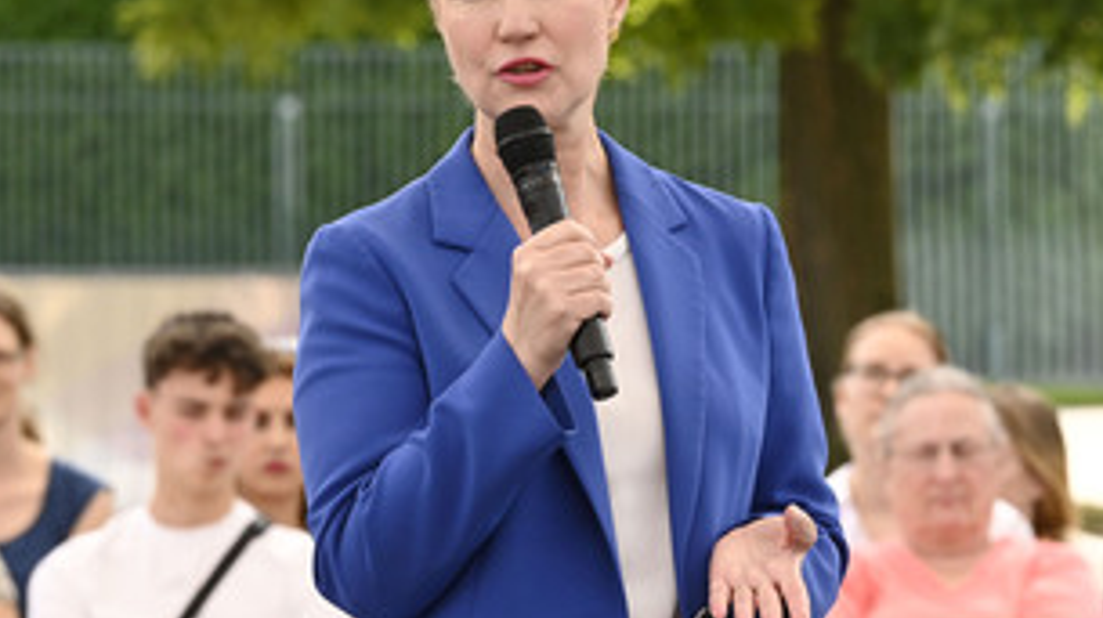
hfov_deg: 7.0
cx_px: 566
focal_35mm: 310
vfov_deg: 3.9
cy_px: 217
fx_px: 9059
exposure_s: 1/1000
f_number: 9
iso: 2000
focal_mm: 200
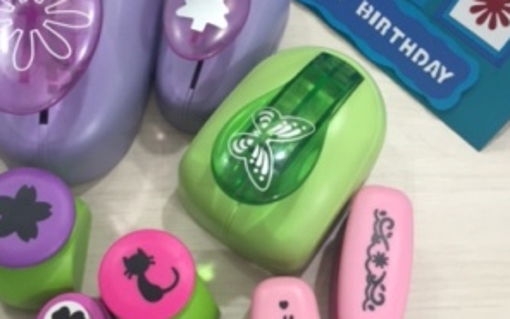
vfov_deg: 24.9
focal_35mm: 52
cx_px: 251
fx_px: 723
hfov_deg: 38.9
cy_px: 159
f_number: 2.2
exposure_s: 1/33
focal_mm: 4.15
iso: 80
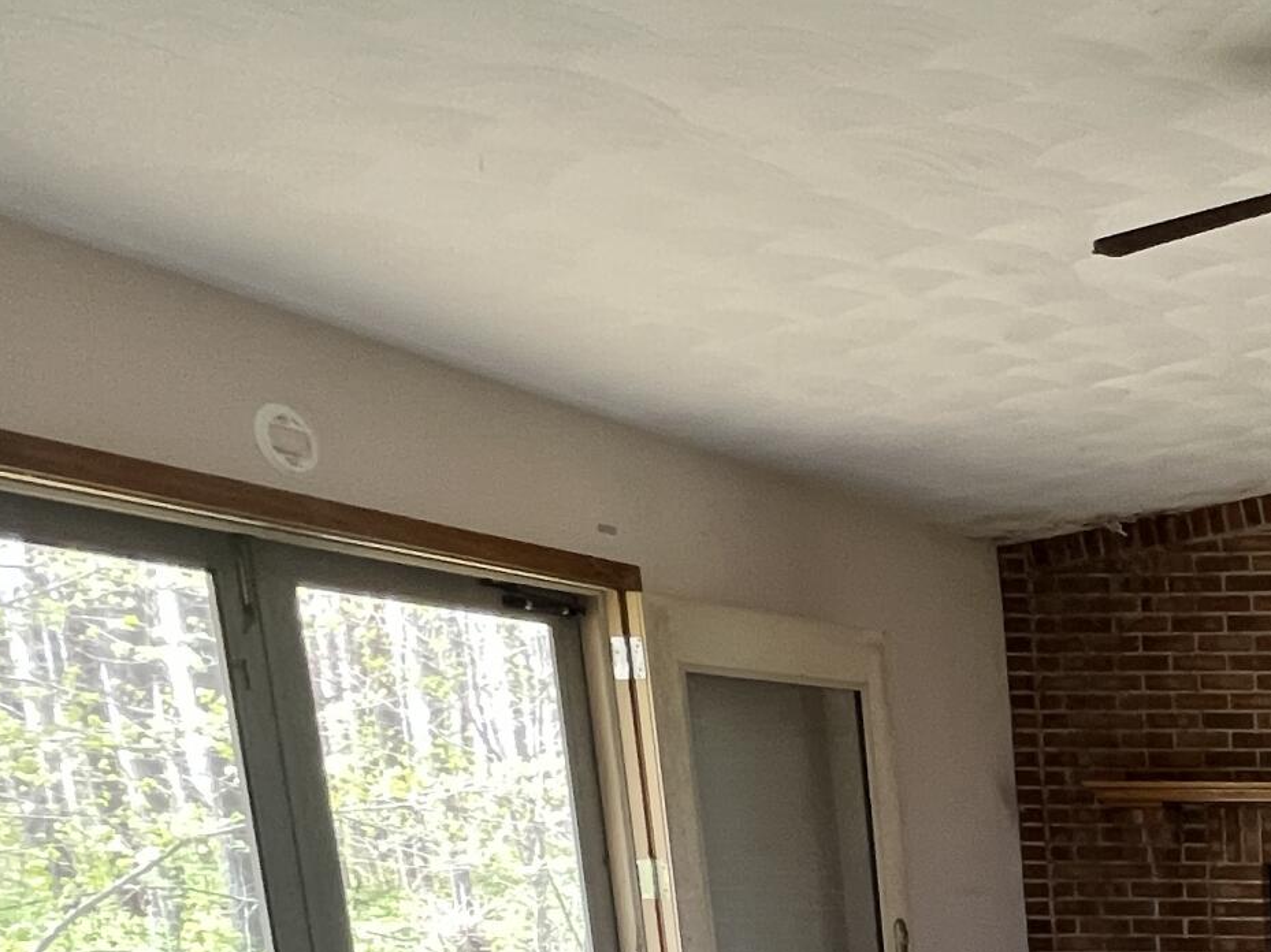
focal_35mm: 42
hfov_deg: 32.4
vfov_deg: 29.2
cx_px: 1691
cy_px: 1164
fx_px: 1542
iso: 250
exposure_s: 1/99
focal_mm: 1.57
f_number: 1.8
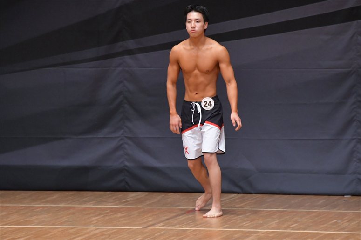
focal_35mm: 345
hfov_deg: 6.0
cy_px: 120
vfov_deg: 4.0
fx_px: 3458
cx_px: 180
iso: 6400
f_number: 5.6
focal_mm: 230
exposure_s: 1/400
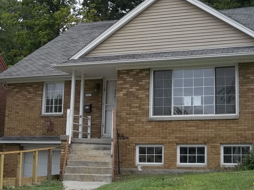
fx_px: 455
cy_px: 78
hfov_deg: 31.1
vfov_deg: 23.6
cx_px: 155
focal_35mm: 62
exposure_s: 1/250
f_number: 4.5
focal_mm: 7.8
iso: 80
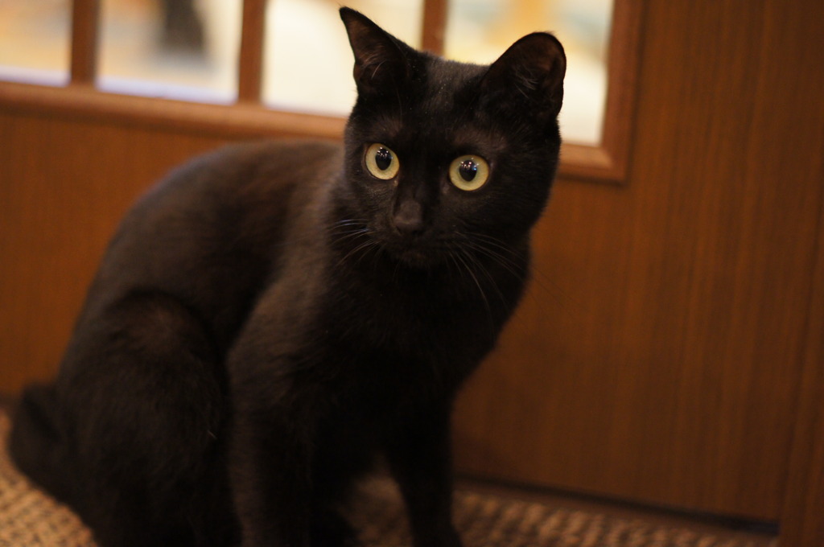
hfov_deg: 27.0
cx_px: 412
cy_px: 274
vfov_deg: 18.1
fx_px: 1714
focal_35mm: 75
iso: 1600
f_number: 1.8
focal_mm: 50
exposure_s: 1/125
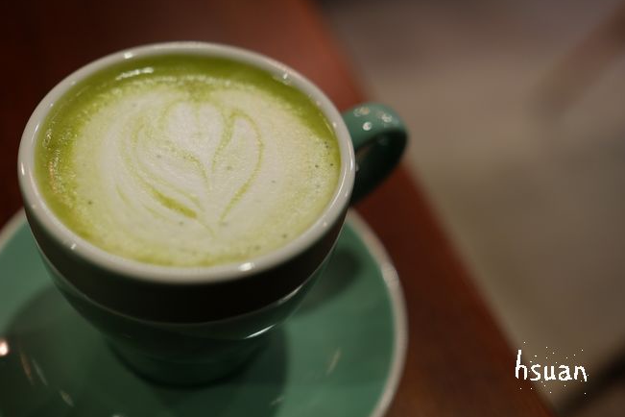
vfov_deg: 31.2
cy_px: 188
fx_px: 746
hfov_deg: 45.4
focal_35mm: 43
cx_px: 292
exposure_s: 1/20
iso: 200
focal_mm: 23
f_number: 1.4
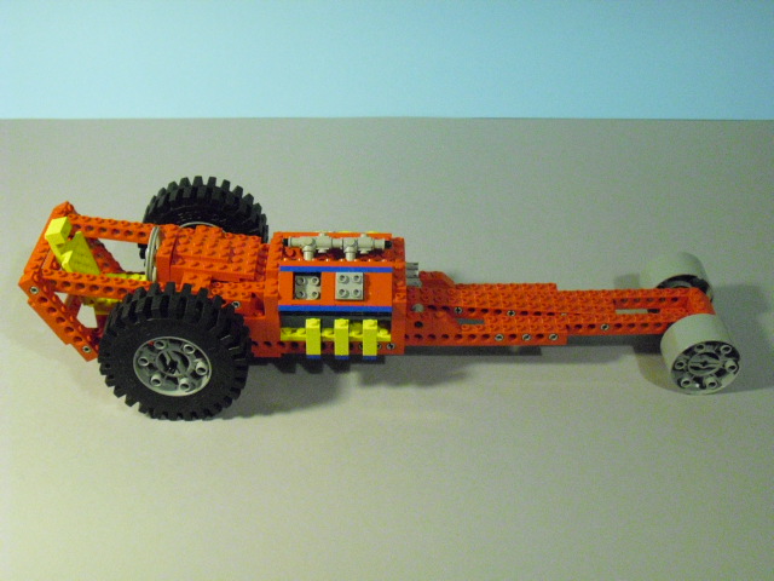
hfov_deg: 42.9
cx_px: 387
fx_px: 984
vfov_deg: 32.9
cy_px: 290
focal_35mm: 44
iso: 800
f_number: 3.4
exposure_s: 1/40
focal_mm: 7.7
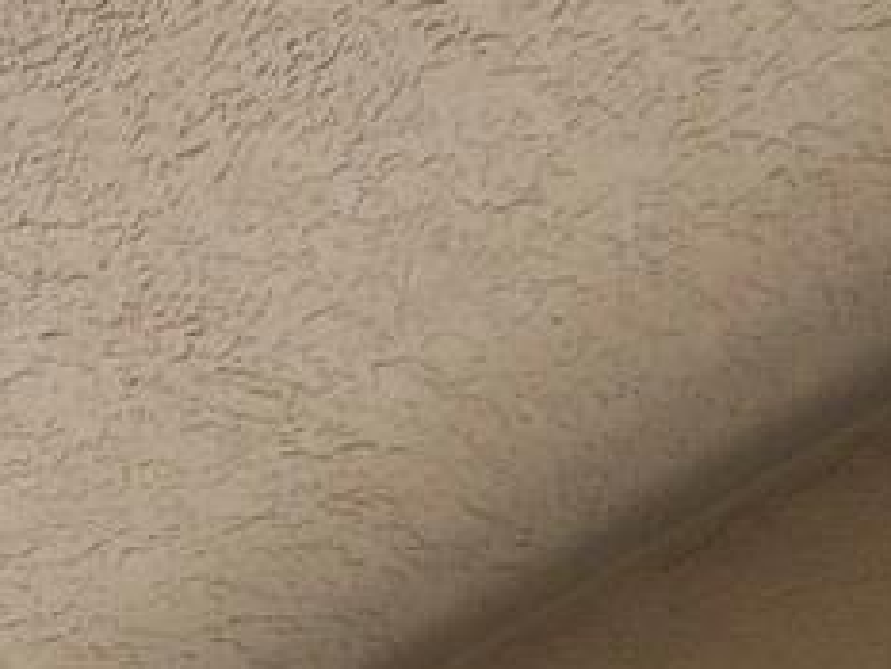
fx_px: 2472
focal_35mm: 96
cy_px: 2141
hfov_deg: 16.7
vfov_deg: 10.1
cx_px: -742
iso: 320
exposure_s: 1/50
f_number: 14
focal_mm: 7
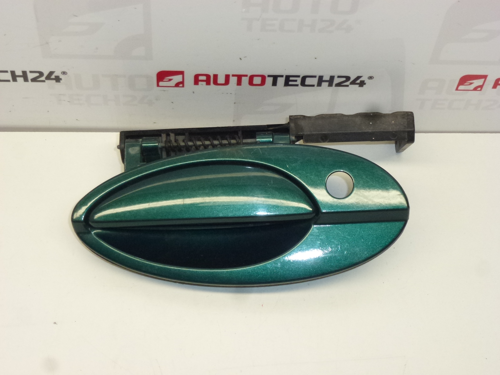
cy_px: 188
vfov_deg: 22.6
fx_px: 939
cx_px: 250
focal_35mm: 65
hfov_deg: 29.8
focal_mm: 11.7
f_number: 4.6
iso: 400
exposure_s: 1/160
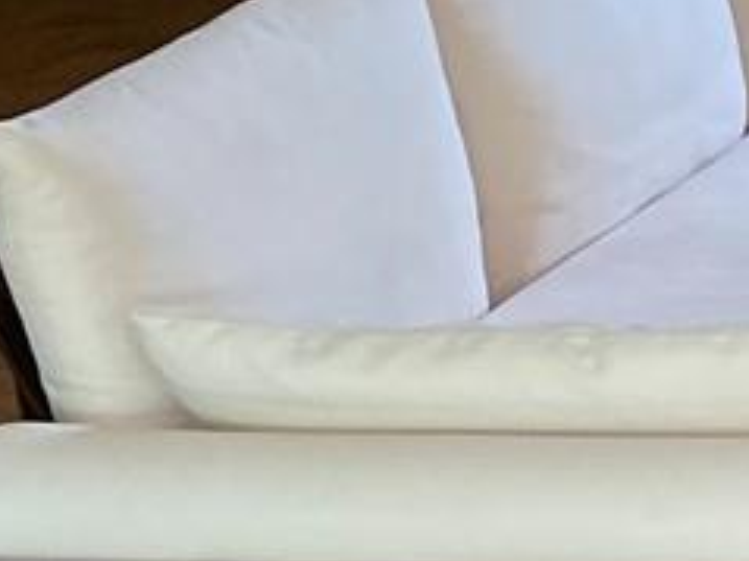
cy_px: 69
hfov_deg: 8.9
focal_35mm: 174
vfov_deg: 8.5
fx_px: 3763
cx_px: 2369
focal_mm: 4.25
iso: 125
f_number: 1.8
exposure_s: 1/120
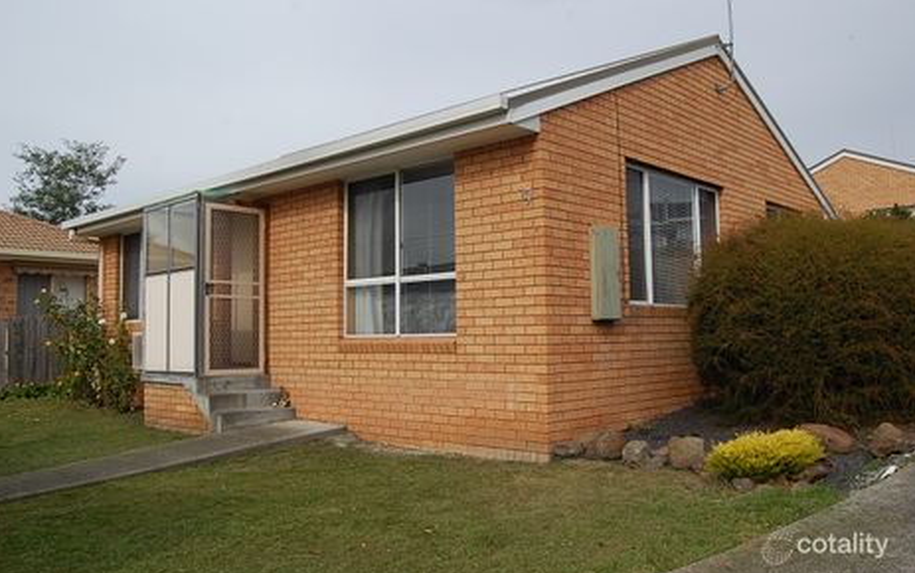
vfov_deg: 40.6
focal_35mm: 31
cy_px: 276
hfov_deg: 61.2
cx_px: 457
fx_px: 774
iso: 200
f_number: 8
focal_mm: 20
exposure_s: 1/250
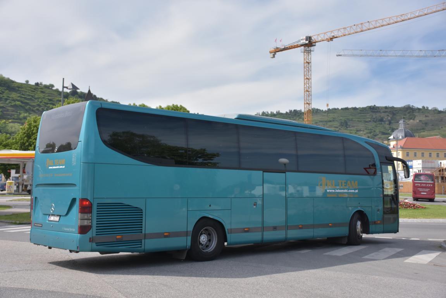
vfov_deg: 29.9
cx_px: 223
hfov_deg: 43.6
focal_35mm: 45
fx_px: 558
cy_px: 149
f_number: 4.5
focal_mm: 30
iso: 500
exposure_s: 1/5000
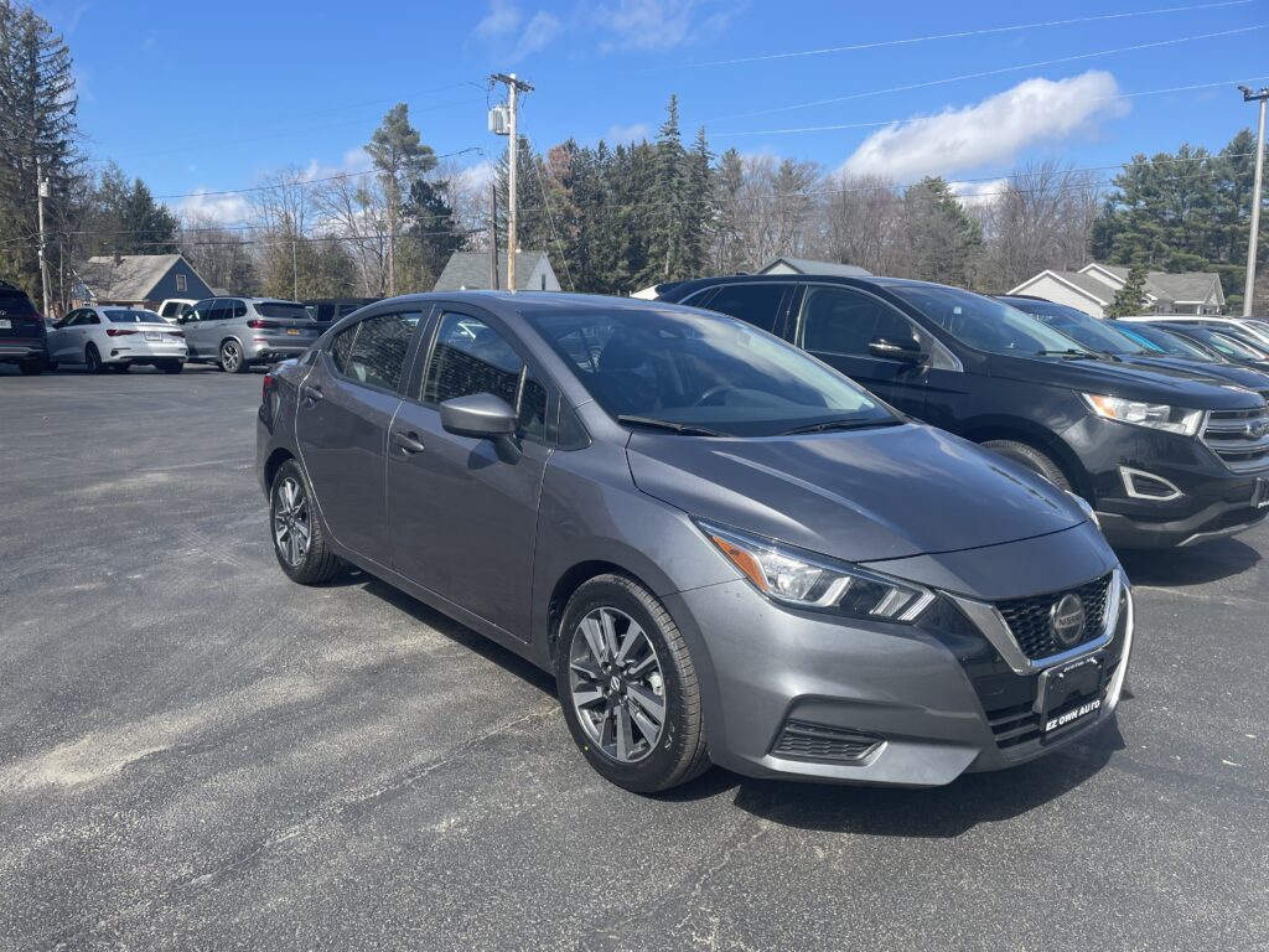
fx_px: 953
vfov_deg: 53.1
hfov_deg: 67.3
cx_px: 634
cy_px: 476
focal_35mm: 26
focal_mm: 4.2
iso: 32
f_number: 1.6
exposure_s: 1/2132
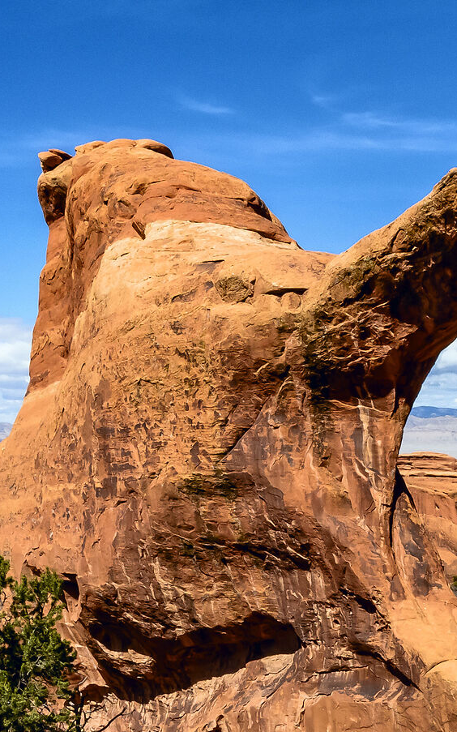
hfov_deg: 19.8
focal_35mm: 65
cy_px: 590
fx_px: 1296
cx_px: 371
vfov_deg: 30.7
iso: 320
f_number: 22
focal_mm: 16
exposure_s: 1/200
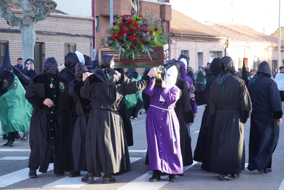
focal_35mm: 110
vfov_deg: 12.5
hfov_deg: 18.7
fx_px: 864
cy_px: 95
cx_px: 142
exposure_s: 1/125
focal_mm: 73
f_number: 5
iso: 320
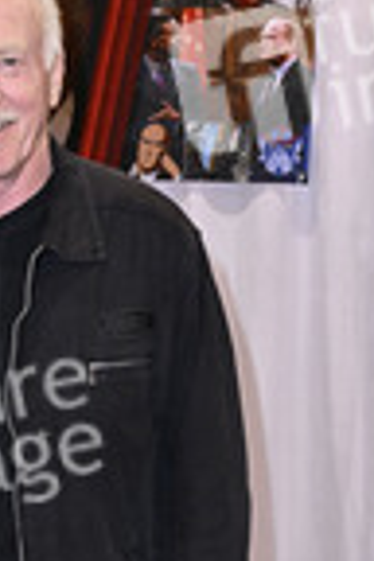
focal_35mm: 86
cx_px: 16
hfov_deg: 15.6
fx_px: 1340
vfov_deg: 22.1
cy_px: 647
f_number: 5.6
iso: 1250
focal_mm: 31
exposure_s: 1/250
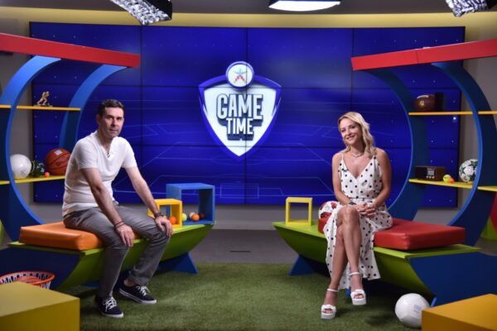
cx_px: 248
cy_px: 166
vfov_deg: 27.0
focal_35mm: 50
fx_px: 690
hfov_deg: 39.6
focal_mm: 50
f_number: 4
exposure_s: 1/160
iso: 800
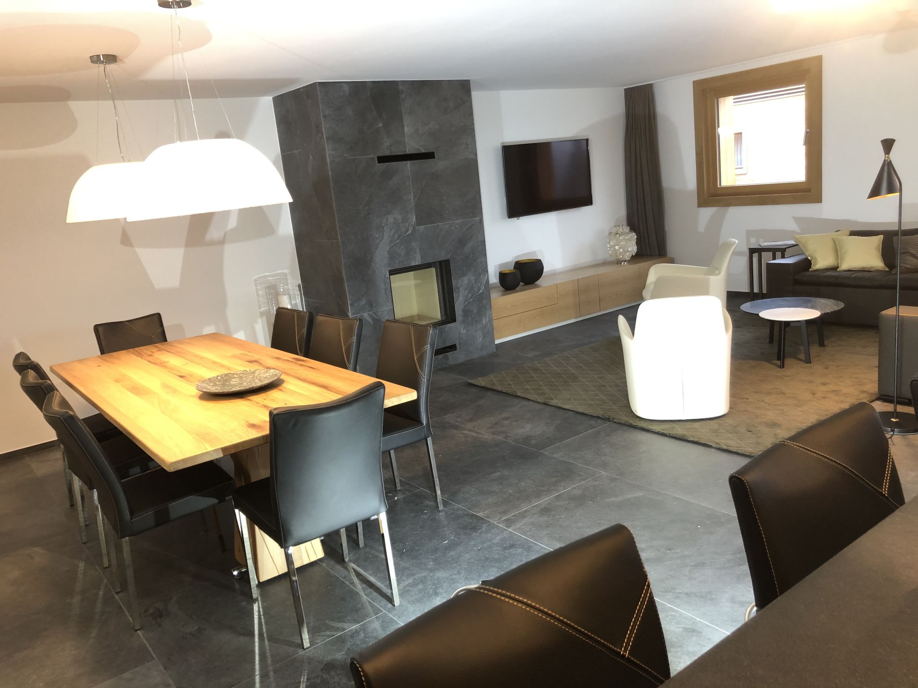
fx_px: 743
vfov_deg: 49.7
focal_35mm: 28
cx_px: 459
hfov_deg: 63.4
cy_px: 344
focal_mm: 3.99
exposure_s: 1/17
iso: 40
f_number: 1.8
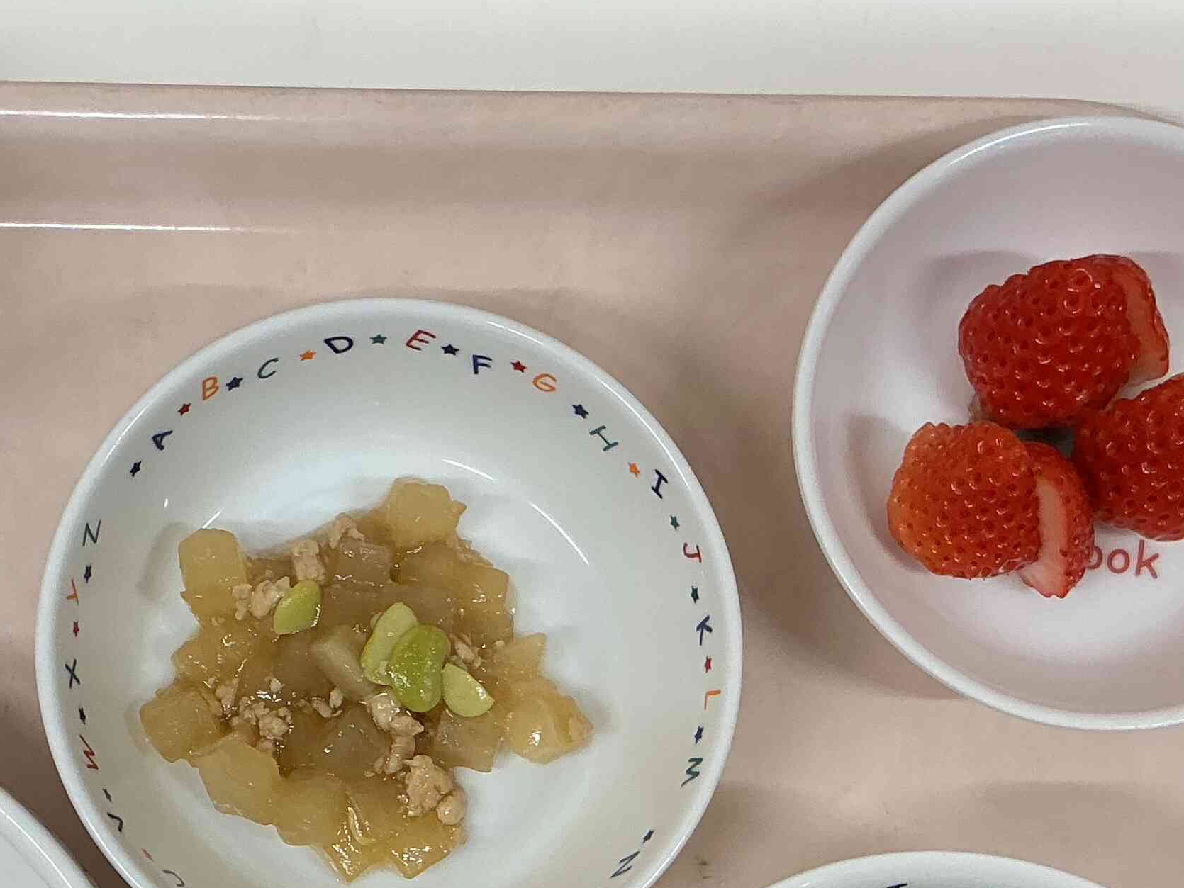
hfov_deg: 27.5
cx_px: 340
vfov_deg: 20.2
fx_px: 2395
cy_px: 933
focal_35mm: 70
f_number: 1.8
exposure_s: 1/60
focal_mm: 3
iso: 50
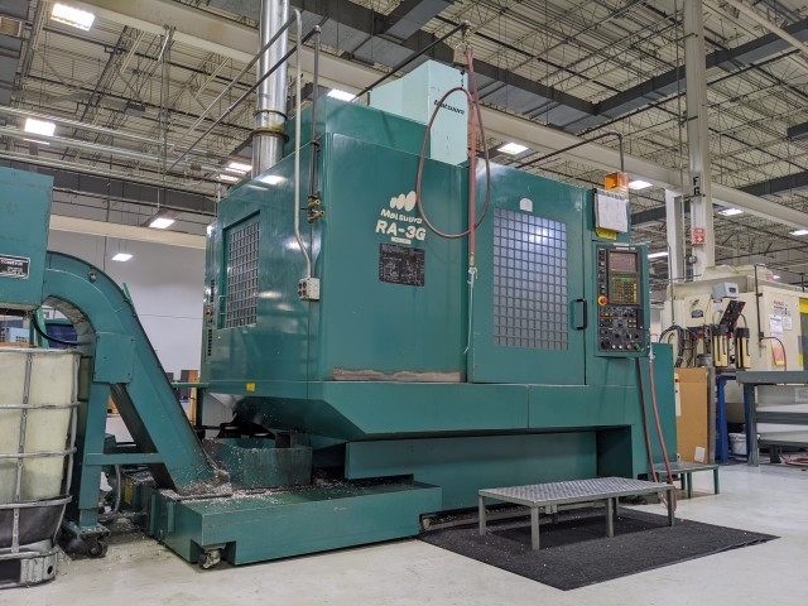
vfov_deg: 51.4
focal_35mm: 27
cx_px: 404
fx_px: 630
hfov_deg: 65.3
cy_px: 303
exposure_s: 1/30
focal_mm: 4.38
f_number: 1.73
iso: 46
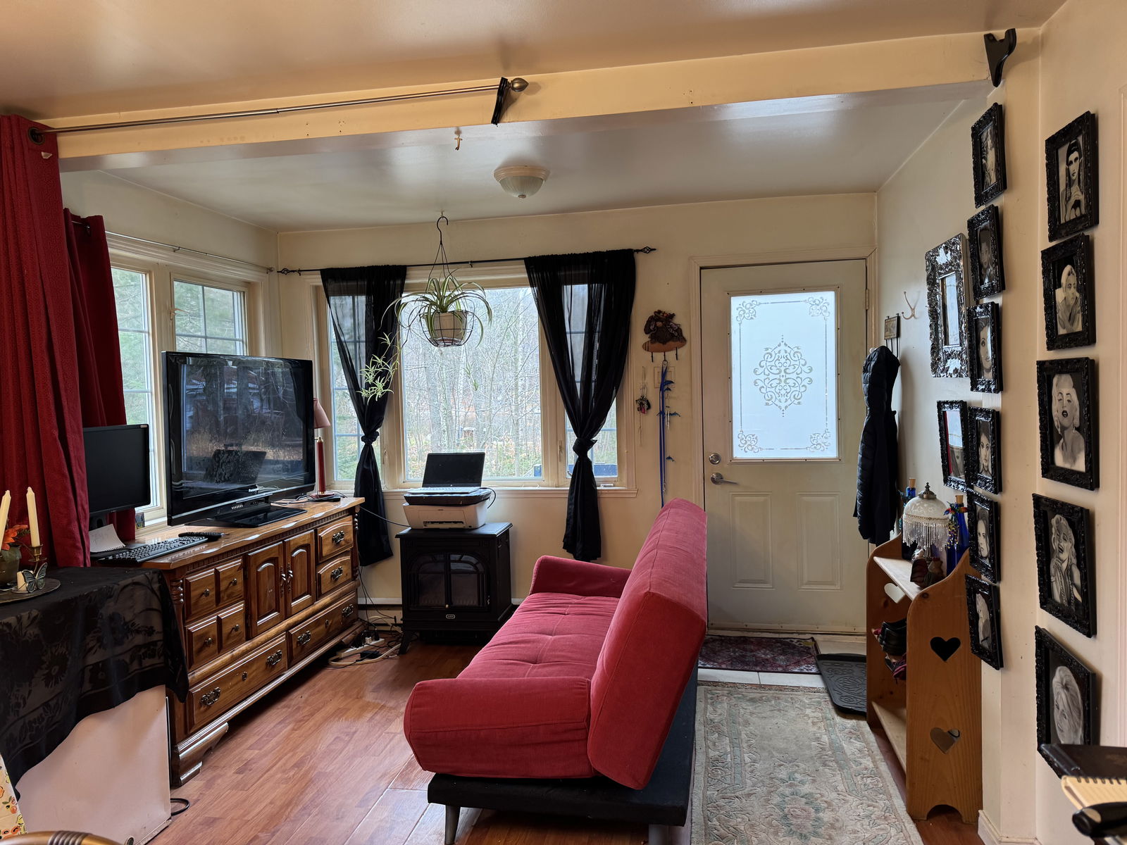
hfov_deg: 71.6
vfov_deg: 56.8
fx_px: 781
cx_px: 564
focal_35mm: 24
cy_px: 422
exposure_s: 1/60
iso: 125
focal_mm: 6.76
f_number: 1.78
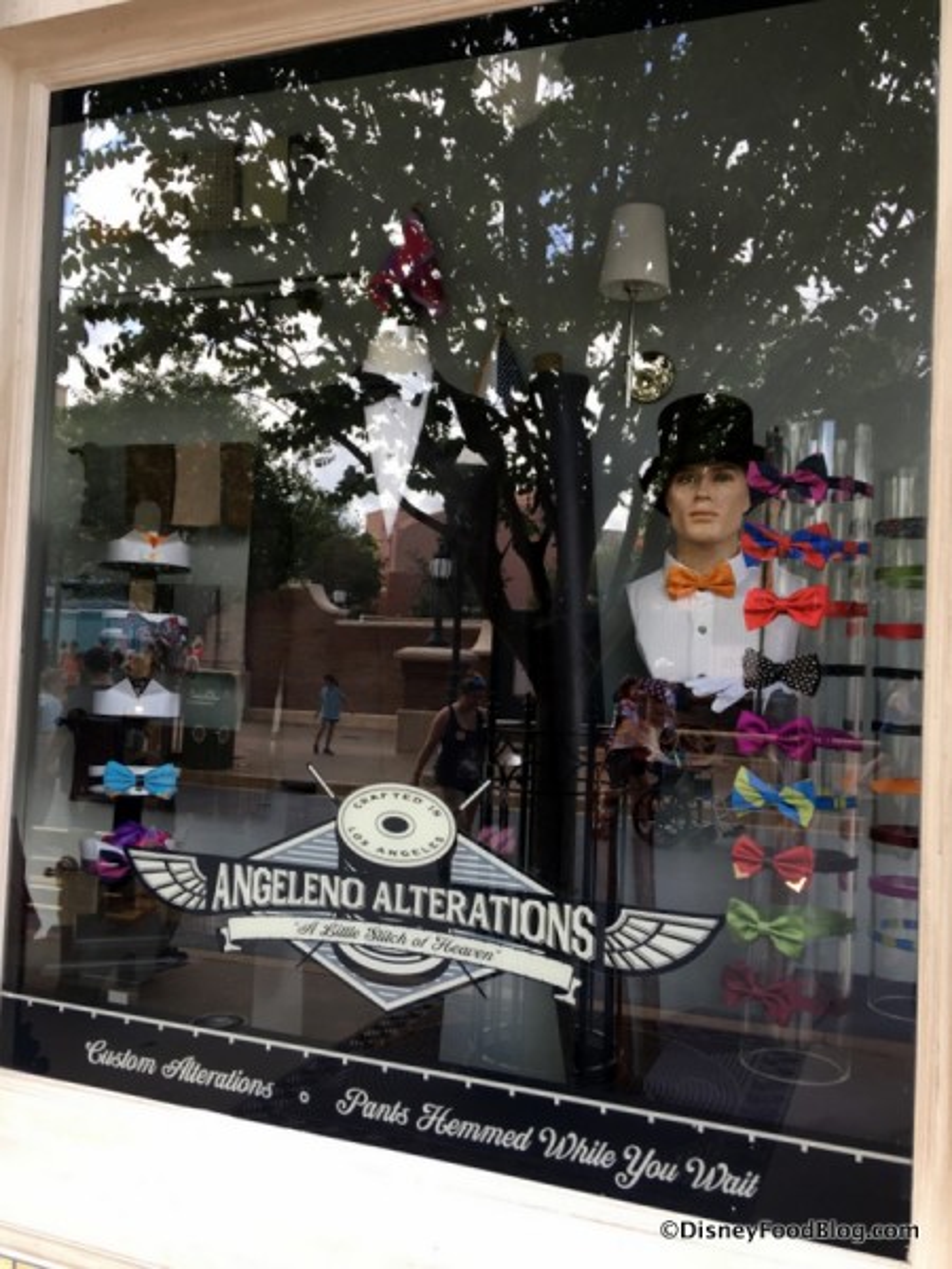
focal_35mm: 29
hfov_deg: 48.2
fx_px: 1063
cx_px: 476
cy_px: 634
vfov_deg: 61.7
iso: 32
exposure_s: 1/120
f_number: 2.2
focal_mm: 4.15
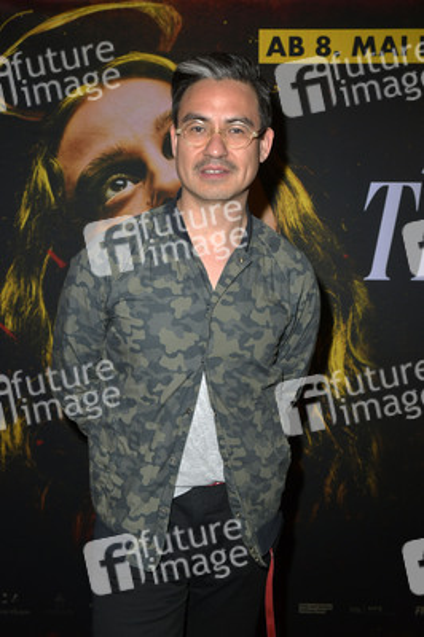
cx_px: 212
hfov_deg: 33.3
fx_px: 708
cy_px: 318
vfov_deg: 48.5
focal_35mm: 40
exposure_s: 1/200
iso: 640
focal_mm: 40
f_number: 6.3
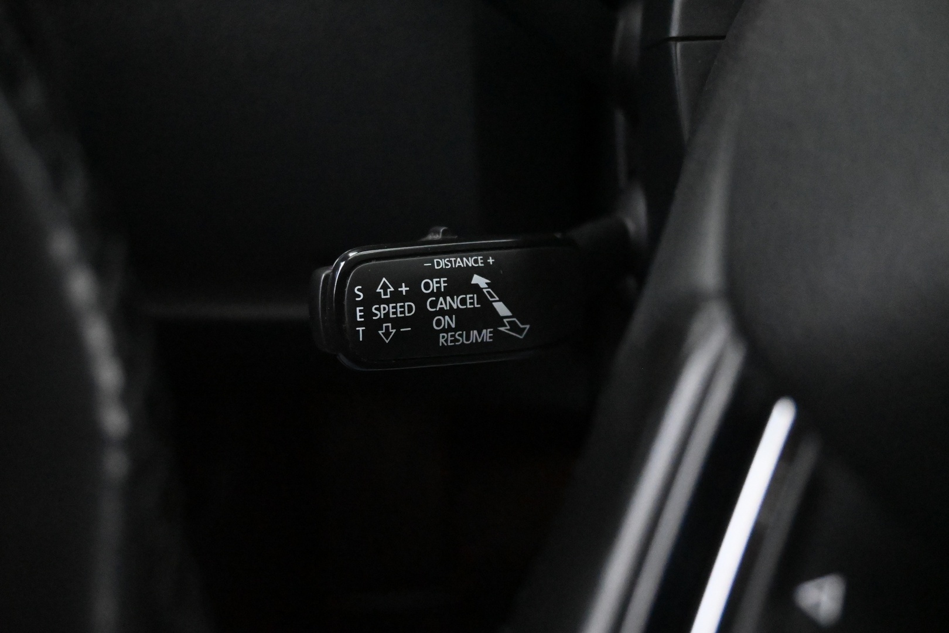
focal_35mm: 34
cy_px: 316
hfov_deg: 56.1
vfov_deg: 39.1
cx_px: 474
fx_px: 890
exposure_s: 1/40
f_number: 4
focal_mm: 22.5
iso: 12800
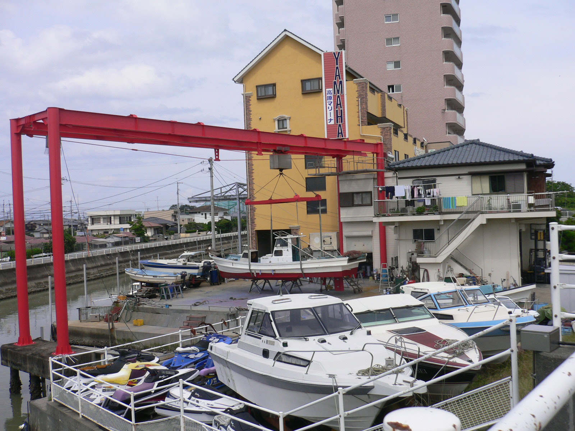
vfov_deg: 40.7
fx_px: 581
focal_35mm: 35
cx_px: 288
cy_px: 216
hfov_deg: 52.6
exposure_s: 1/500
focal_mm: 5.8
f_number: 5.6
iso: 80
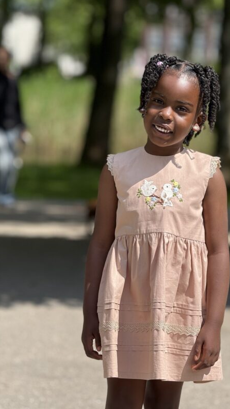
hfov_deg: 9.2
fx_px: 1430
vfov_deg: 16.3
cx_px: 153
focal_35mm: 132
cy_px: 204
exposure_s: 1/621
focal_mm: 15.66
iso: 50
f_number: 2.8
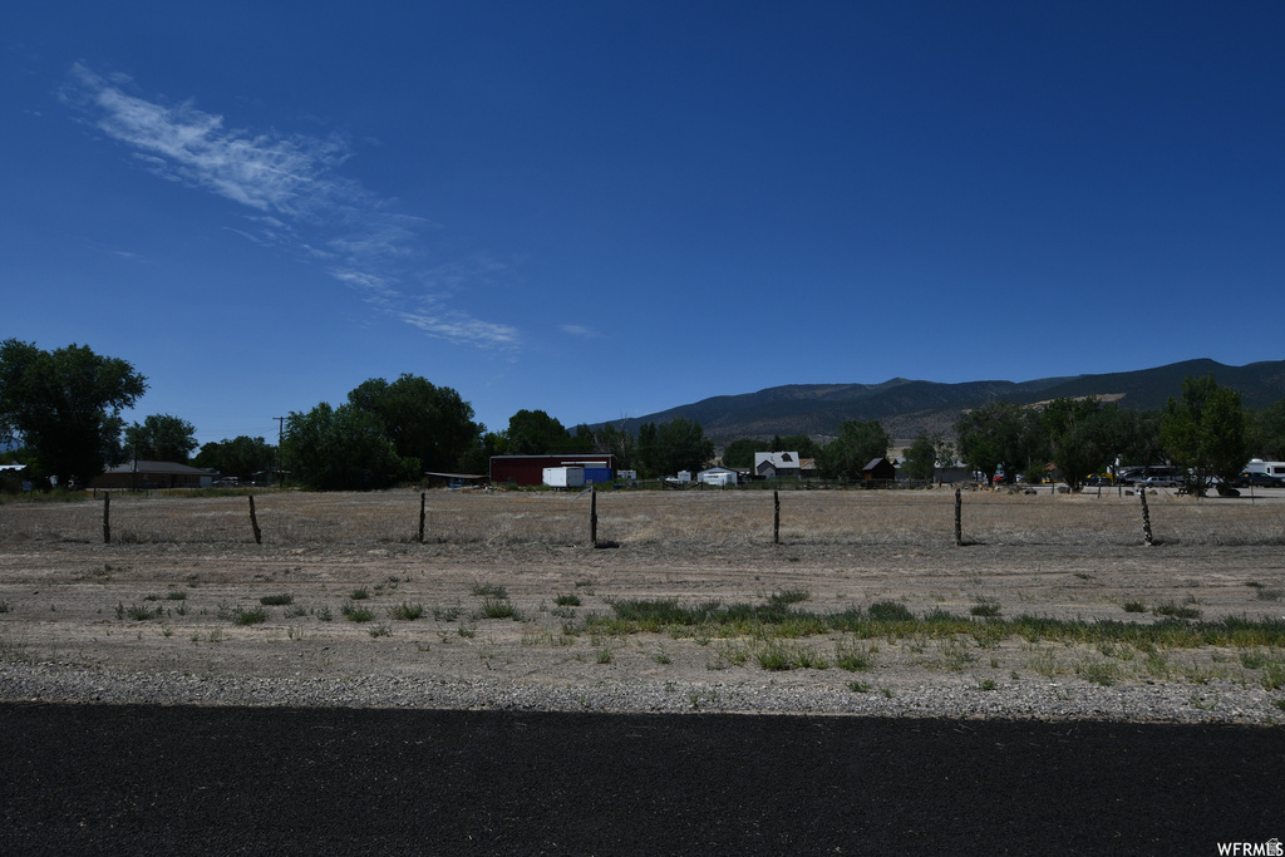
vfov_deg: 59.5
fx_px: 750
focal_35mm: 21
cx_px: 642
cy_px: 428
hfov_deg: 81.2
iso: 100
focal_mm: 14
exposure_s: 1/400
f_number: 10
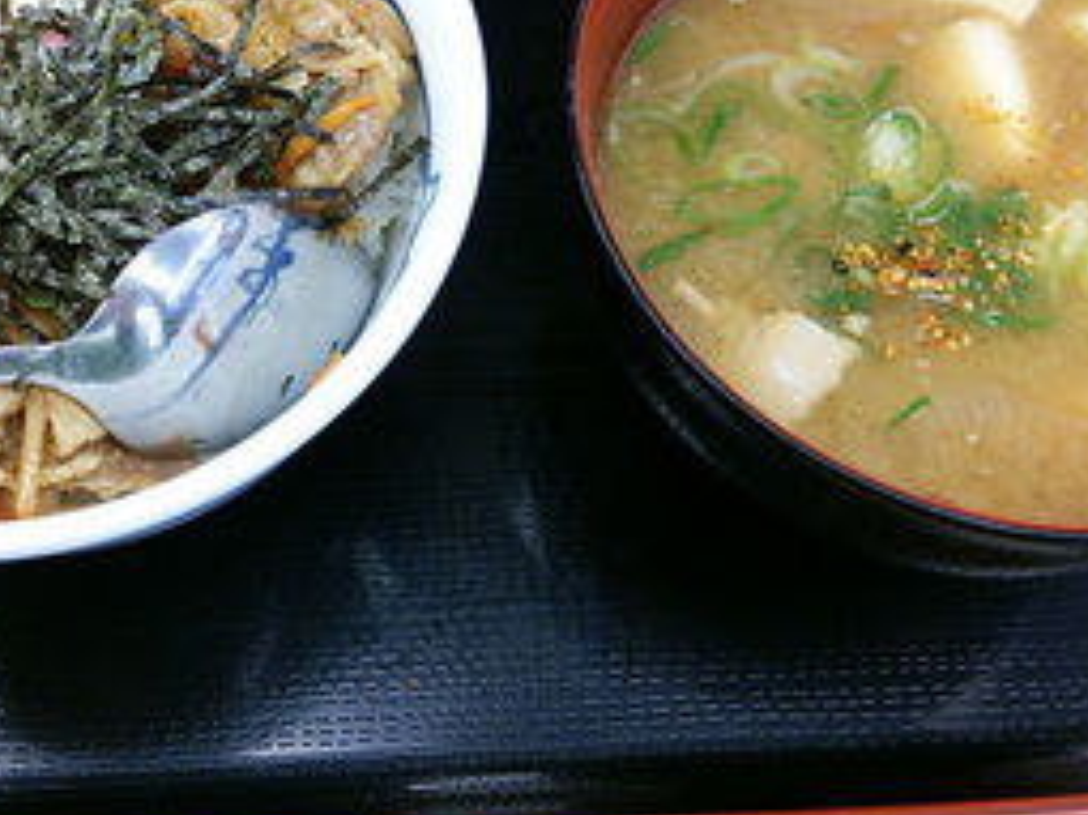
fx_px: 1477
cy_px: 222
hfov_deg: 40.3
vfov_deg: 30.4
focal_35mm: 47
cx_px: 452
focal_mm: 4.06
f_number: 1.94
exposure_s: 1/60
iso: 50
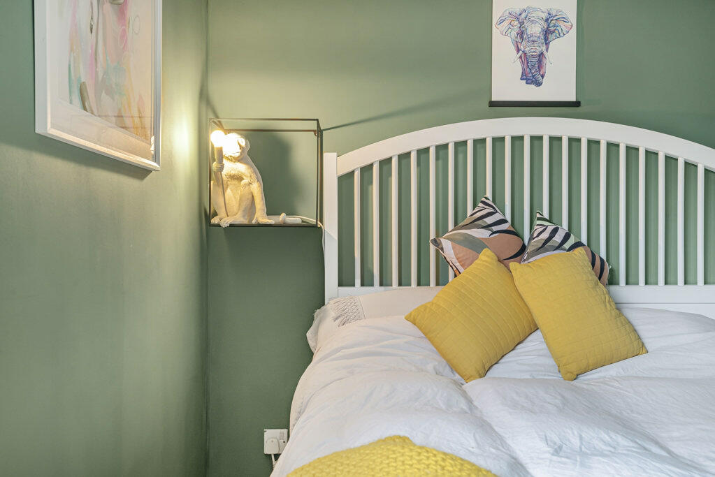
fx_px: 695
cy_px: 238
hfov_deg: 54.4
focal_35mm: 35
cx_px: 358
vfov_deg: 37.9
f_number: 8
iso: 400
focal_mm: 35
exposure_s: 1/4
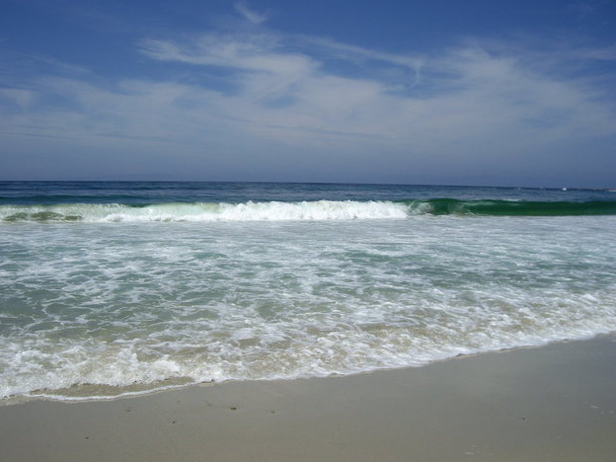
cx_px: 302
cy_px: 227
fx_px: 694
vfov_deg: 36.8
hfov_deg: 47.9
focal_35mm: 39
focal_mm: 6.2
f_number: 4.3
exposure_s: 1/1000
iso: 50
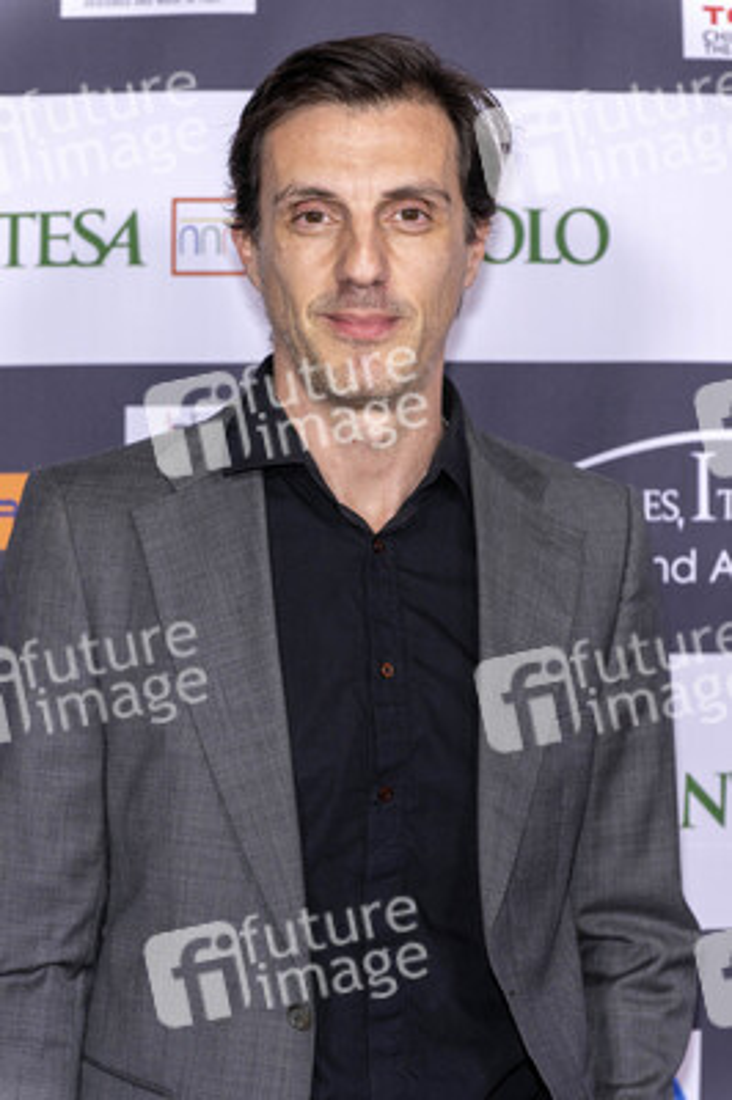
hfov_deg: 13.9
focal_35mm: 98
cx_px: 366
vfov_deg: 20.8
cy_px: 550
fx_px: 2994
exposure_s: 1/200
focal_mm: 98
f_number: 5.6
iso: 800
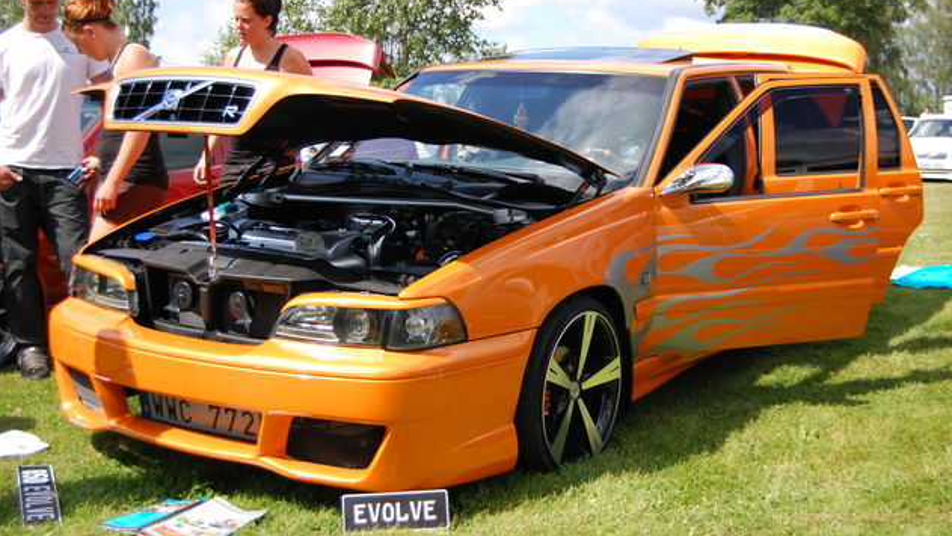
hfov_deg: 40.6
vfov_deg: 23.5
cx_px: 481
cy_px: 255
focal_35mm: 51
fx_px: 1287
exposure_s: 1/2500
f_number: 4.5
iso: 800
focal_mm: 32
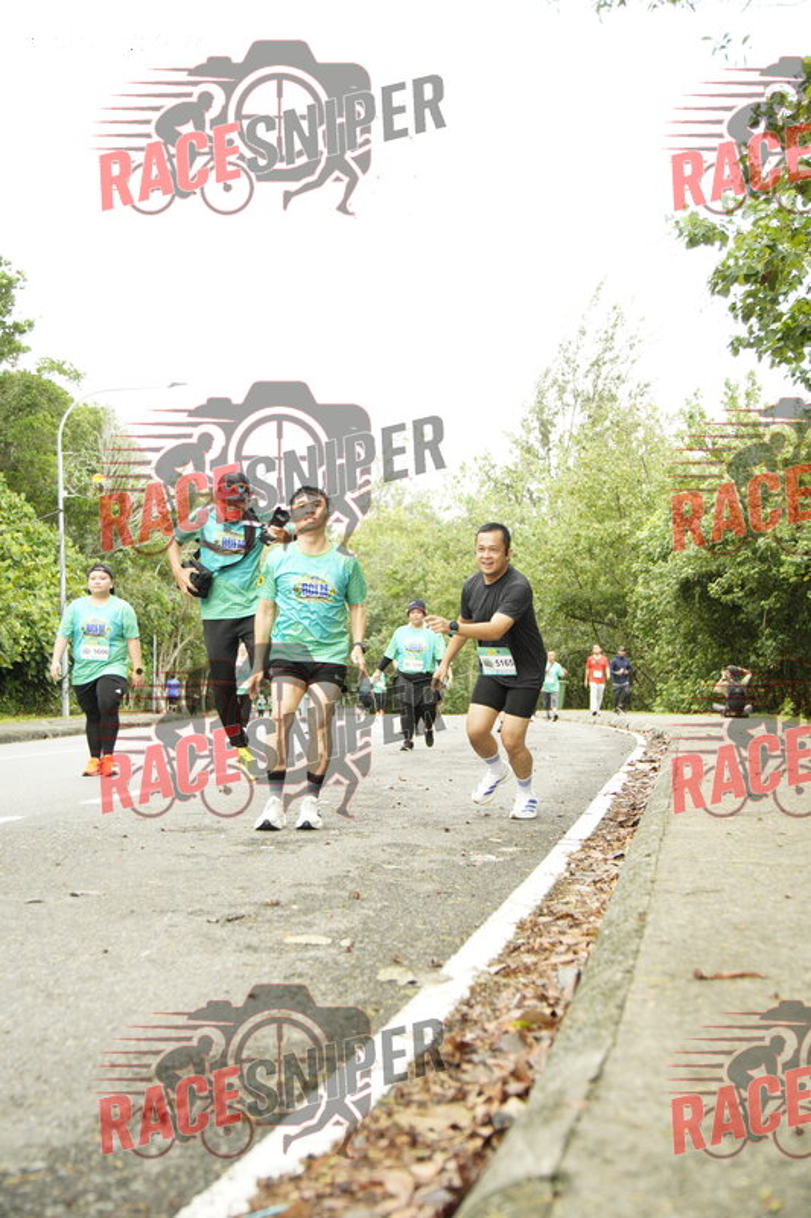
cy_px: 609
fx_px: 1470
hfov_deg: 30.8
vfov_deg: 45.0
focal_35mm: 44
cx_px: 406
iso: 4000
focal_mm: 29
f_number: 2.8
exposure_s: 1/1000
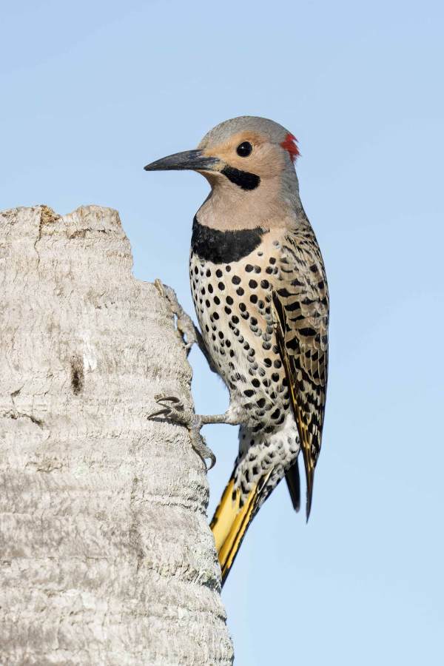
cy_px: 333
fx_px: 11099
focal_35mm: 600
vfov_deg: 3.4
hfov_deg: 2.3
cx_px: 222
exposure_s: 1/3200
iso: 640
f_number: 4
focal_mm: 600
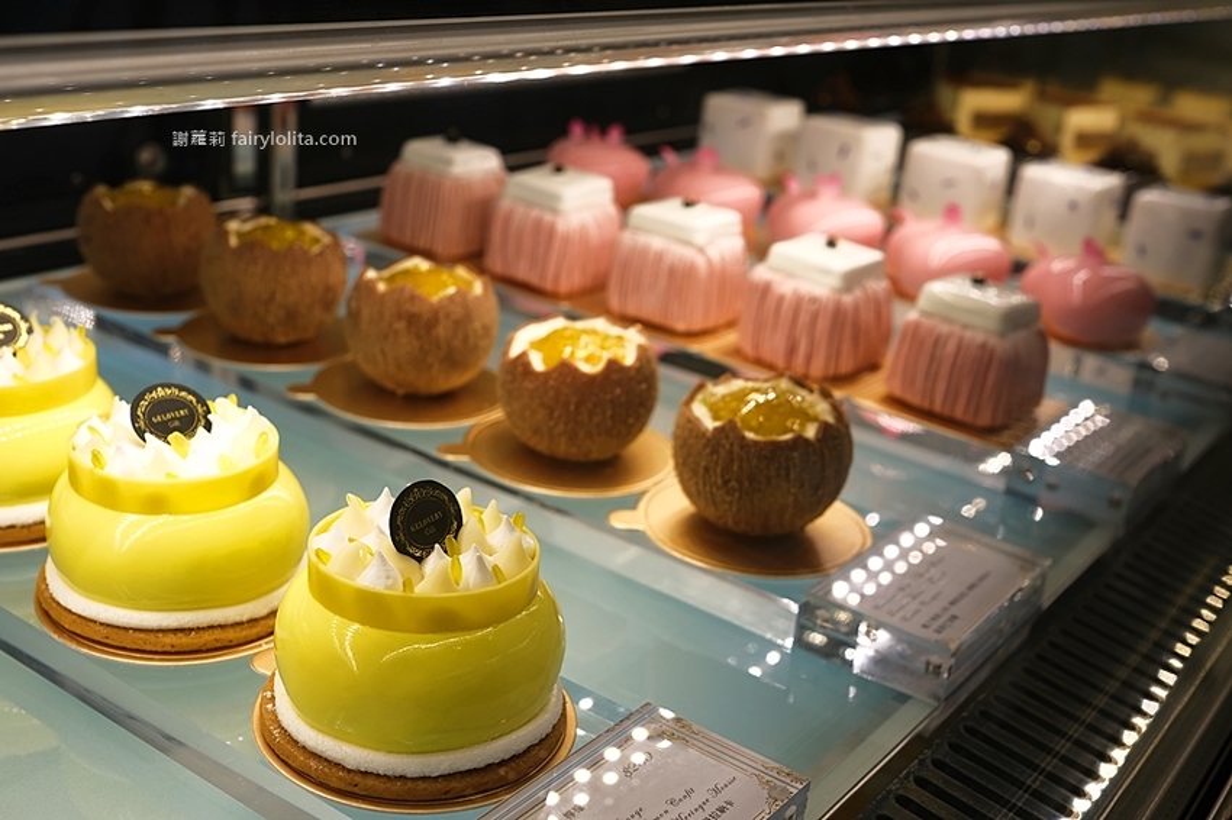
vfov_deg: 37.8
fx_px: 1197
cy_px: 410
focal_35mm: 35
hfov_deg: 54.5
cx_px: 616
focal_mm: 23
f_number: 5
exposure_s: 1/110
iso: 100
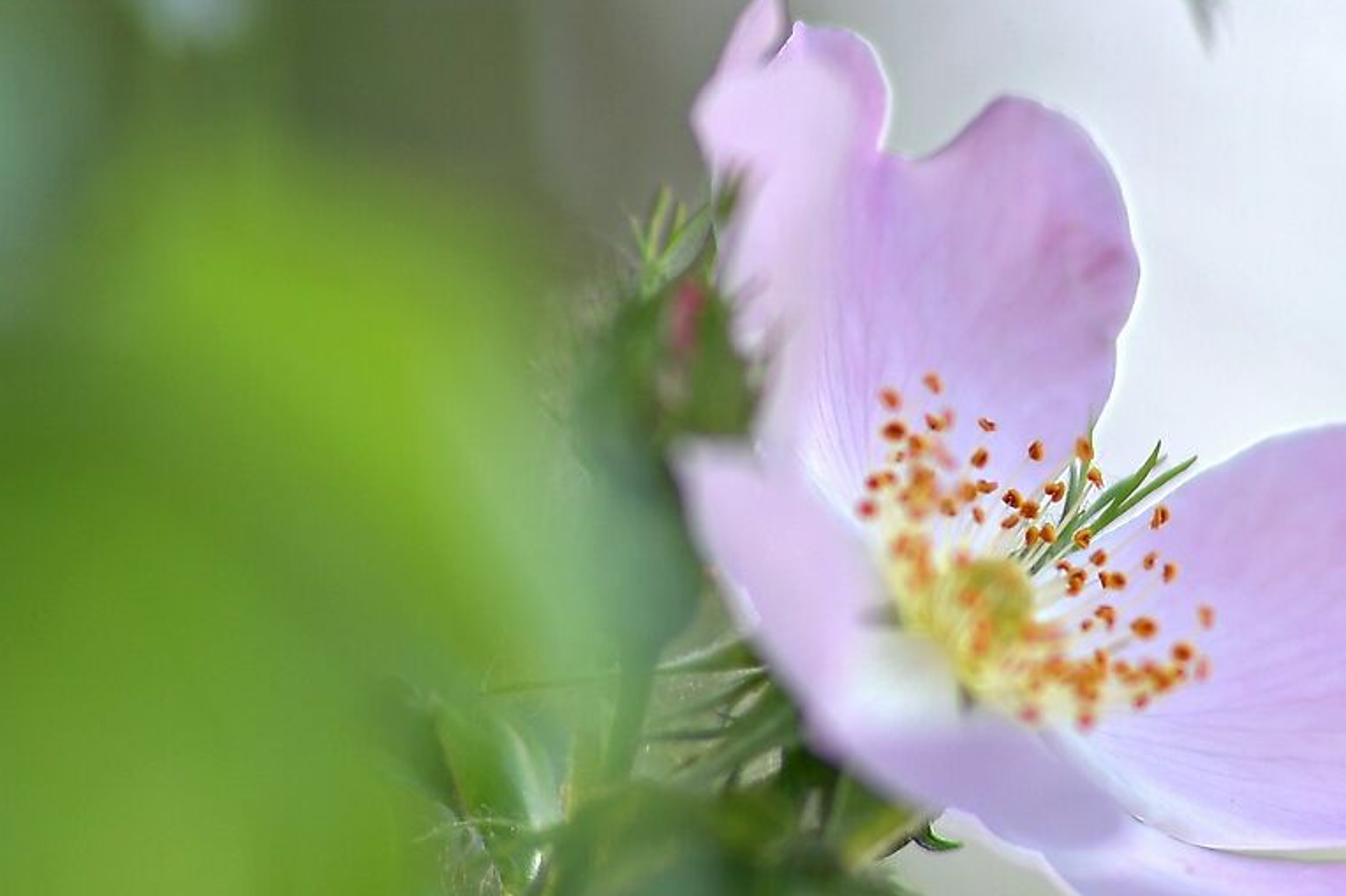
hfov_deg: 5.2
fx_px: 14914
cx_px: 1087
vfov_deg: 3.4
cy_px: 628
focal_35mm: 399
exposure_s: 1/640
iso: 100
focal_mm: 85
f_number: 1.6
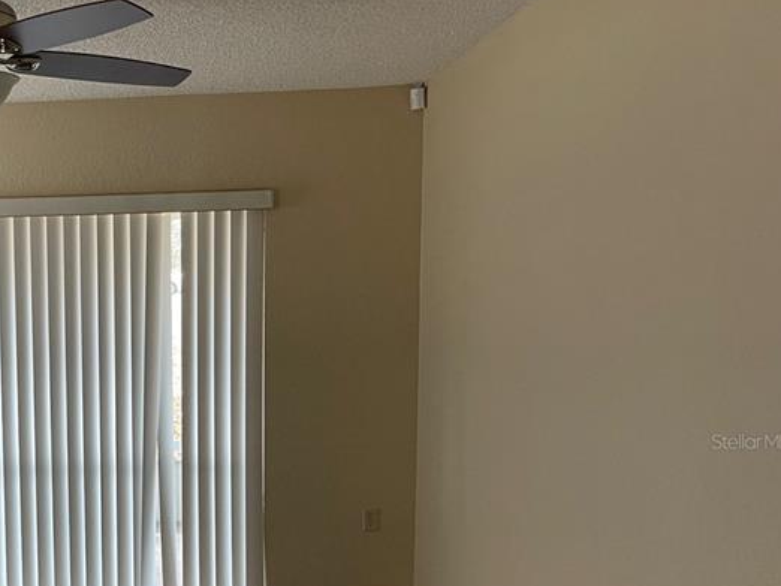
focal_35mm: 49
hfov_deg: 35.8
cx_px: 36
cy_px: 441
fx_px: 1106
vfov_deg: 29.2
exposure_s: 1/91
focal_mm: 5.1
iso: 125
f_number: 1.6
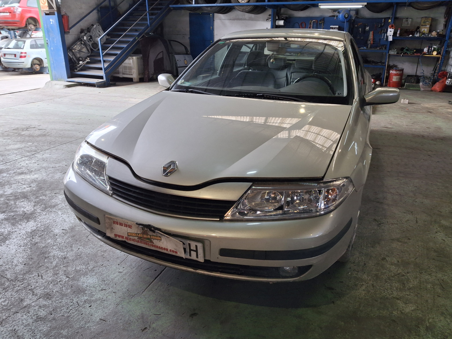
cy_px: 170
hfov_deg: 69.4
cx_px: 226
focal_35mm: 25
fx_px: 326
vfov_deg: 54.9
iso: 64
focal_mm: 4.69
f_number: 1.8
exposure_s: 1/100
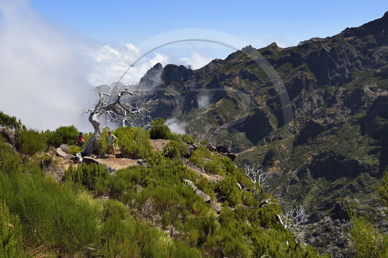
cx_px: 194
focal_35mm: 35
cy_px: 129
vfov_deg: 37.8
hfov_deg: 54.5
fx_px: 377
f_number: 14
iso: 200
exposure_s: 1/250
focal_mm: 35
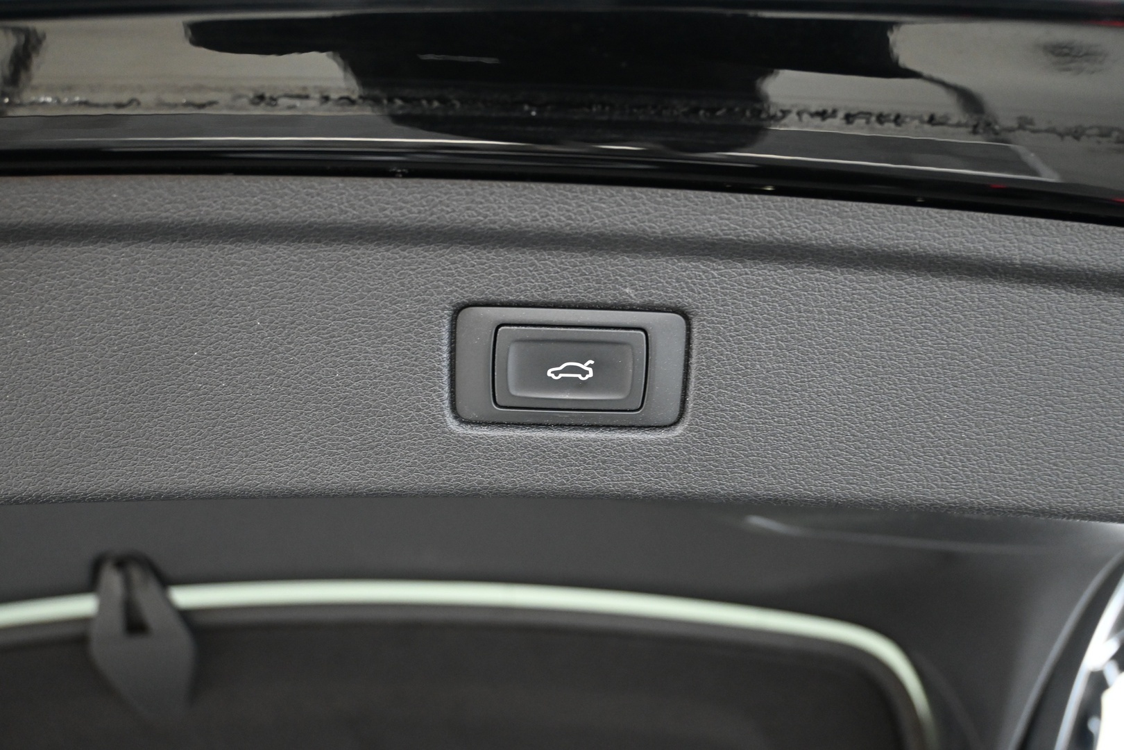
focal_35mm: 37
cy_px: 375
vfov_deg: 36.2
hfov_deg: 52.2
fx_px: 1147
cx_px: 562
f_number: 4.2
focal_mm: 24.5
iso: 2000
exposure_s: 1/20
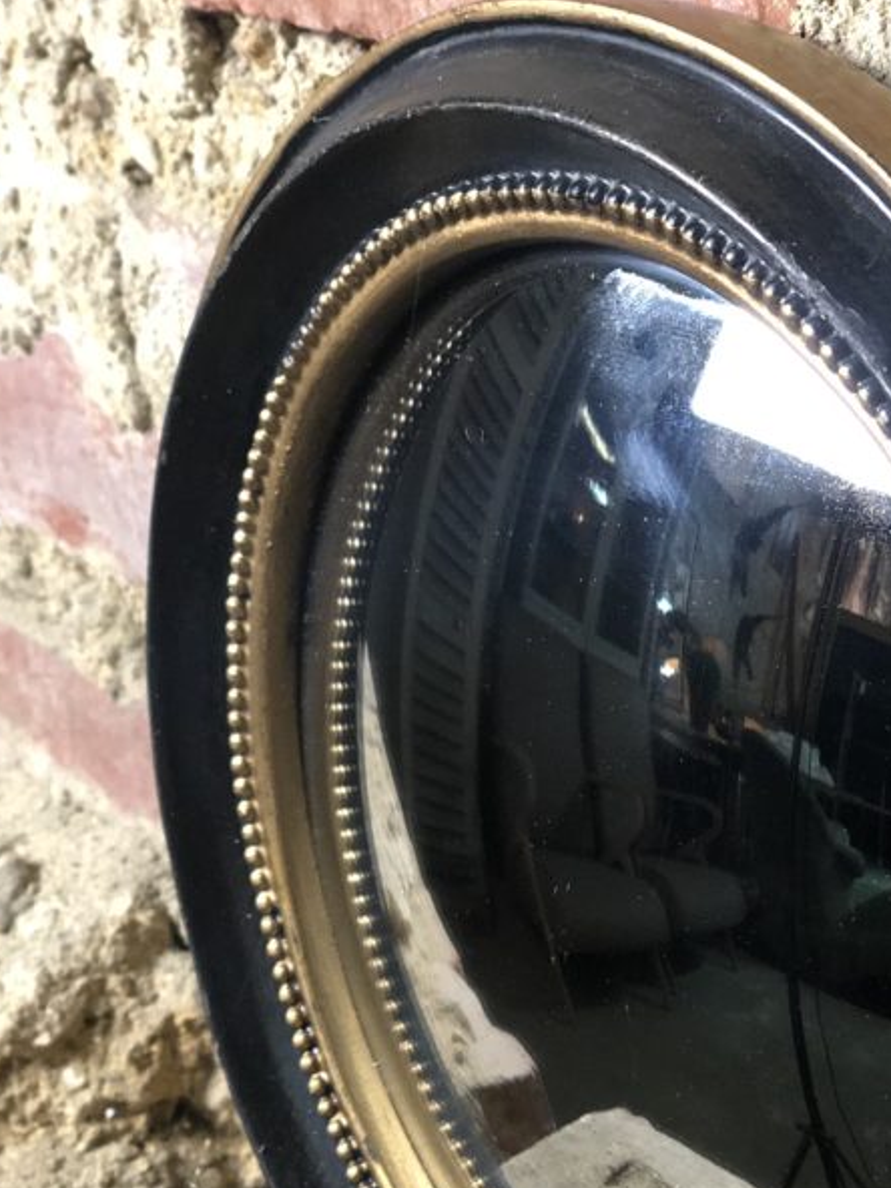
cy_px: 861
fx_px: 3089
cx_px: 740
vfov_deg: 21.6
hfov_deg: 16.3
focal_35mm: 90
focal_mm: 6
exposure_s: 1/20
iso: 160
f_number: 2.4
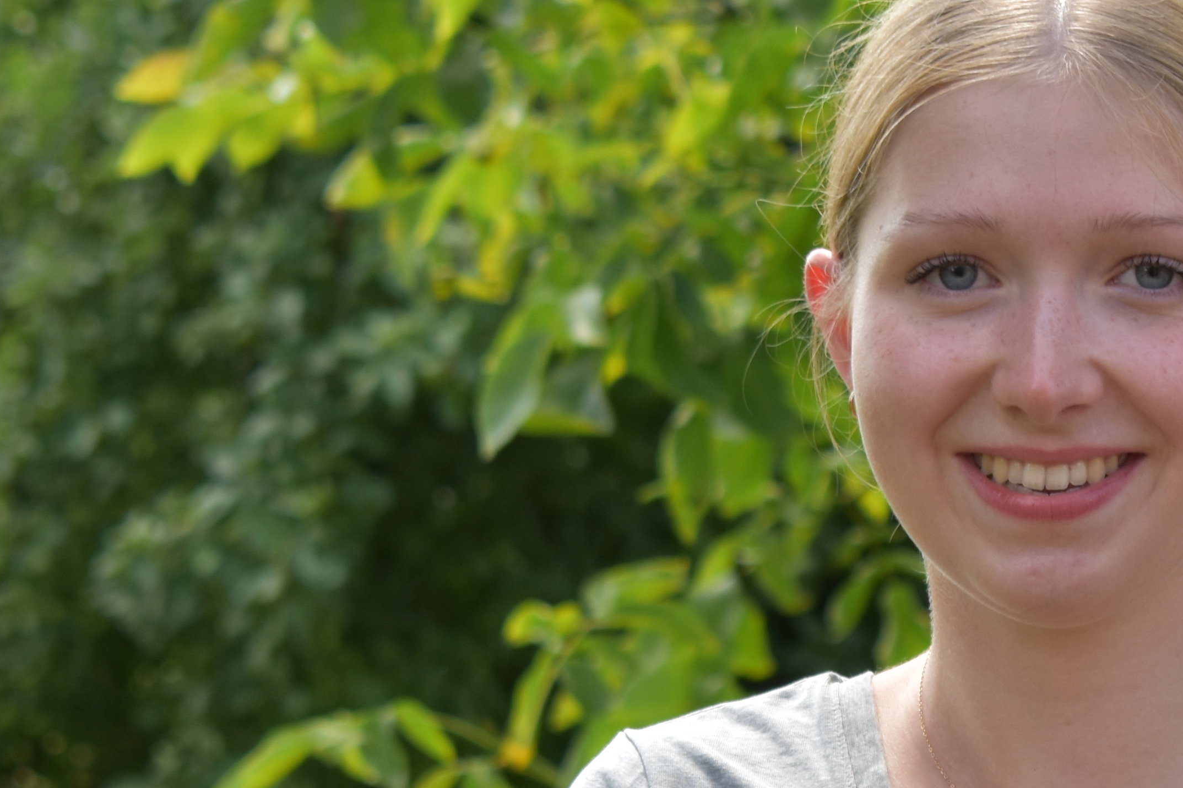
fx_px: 7570
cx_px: 979
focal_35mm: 230
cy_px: 722
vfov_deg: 6.0
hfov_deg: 8.9
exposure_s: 1/250
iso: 280
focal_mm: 55
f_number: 5.6
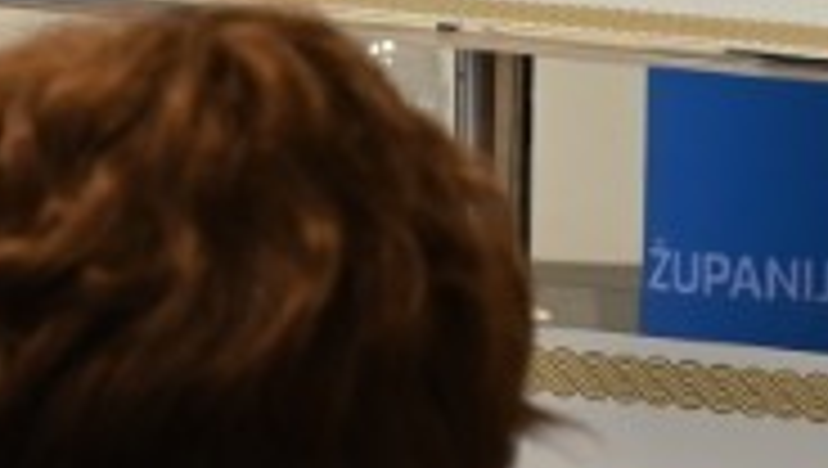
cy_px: -468
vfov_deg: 2.7
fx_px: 10067
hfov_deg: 4.7
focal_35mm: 458
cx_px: -292
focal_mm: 70
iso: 640
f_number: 4
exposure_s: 1/125
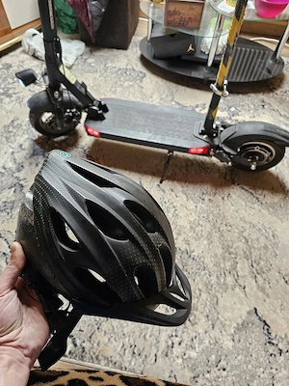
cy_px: 193
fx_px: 256
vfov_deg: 73.9
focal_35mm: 23
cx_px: 144
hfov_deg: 58.9
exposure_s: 1/143
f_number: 1.7
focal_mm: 6.3
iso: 320
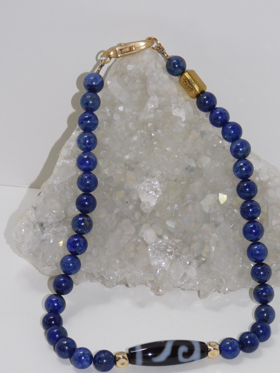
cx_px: 146
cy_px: 186
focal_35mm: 150
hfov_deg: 9.9
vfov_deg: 13.2
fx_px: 1618
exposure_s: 1/60
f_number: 5
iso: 200
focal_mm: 23.7
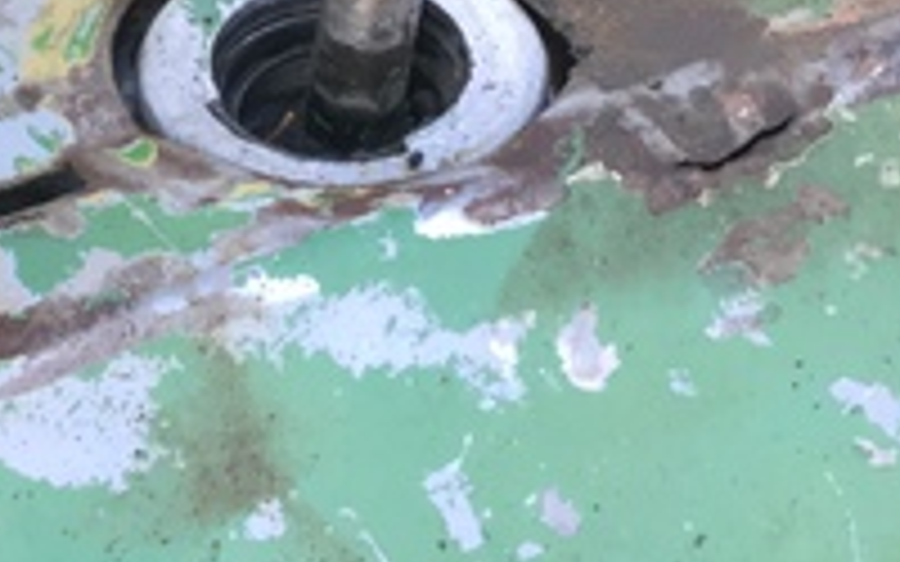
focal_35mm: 113
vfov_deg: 11.4
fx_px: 2772
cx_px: -184
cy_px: -103
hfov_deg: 17.6
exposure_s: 1/40
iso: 32
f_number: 2.4
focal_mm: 3.3
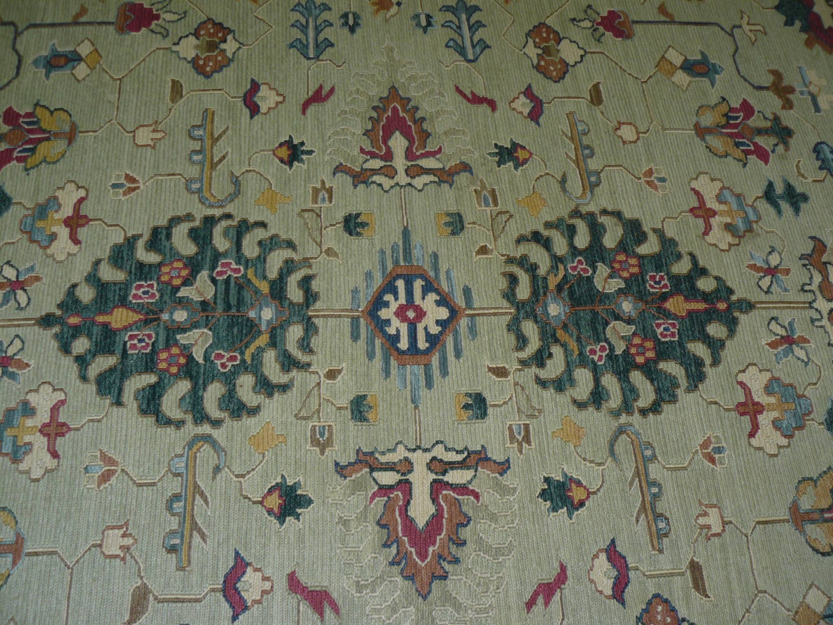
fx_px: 866
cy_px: 312
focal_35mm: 36
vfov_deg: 39.7
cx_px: 416
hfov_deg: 51.4
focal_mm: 6
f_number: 2.8
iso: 100
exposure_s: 1/20
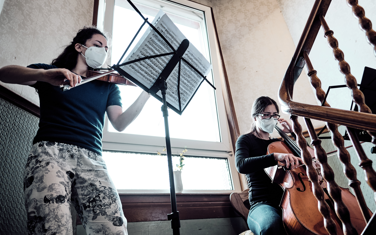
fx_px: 277
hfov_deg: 68.3
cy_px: 108
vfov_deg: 46.0
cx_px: 203
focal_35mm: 27
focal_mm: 16
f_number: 2
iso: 640
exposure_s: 1/125
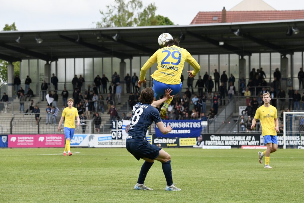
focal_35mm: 160
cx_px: 152
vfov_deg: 8.6
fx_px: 1351
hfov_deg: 12.8
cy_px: 102
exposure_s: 1/2000
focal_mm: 160
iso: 1250
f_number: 7.1
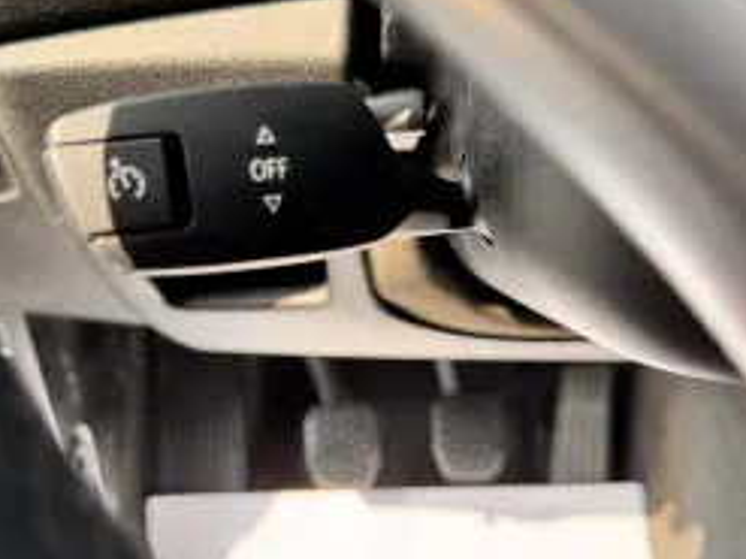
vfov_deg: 40.6
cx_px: 341
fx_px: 754
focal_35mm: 35
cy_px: 296
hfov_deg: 52.6
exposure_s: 1/425
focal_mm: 6.76
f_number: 1.78
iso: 80
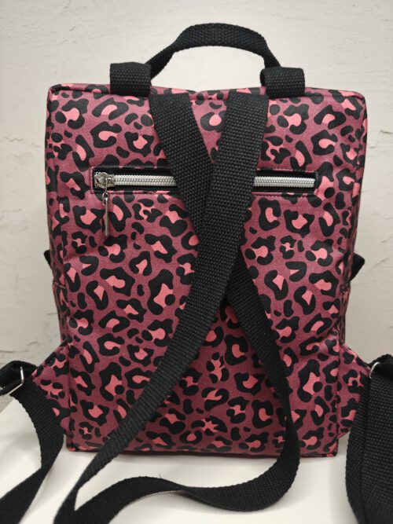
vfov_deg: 73.9
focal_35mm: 23
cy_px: 262
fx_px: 348
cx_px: 196
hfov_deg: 58.9
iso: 500
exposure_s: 1/100
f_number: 1.6
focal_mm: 6.06
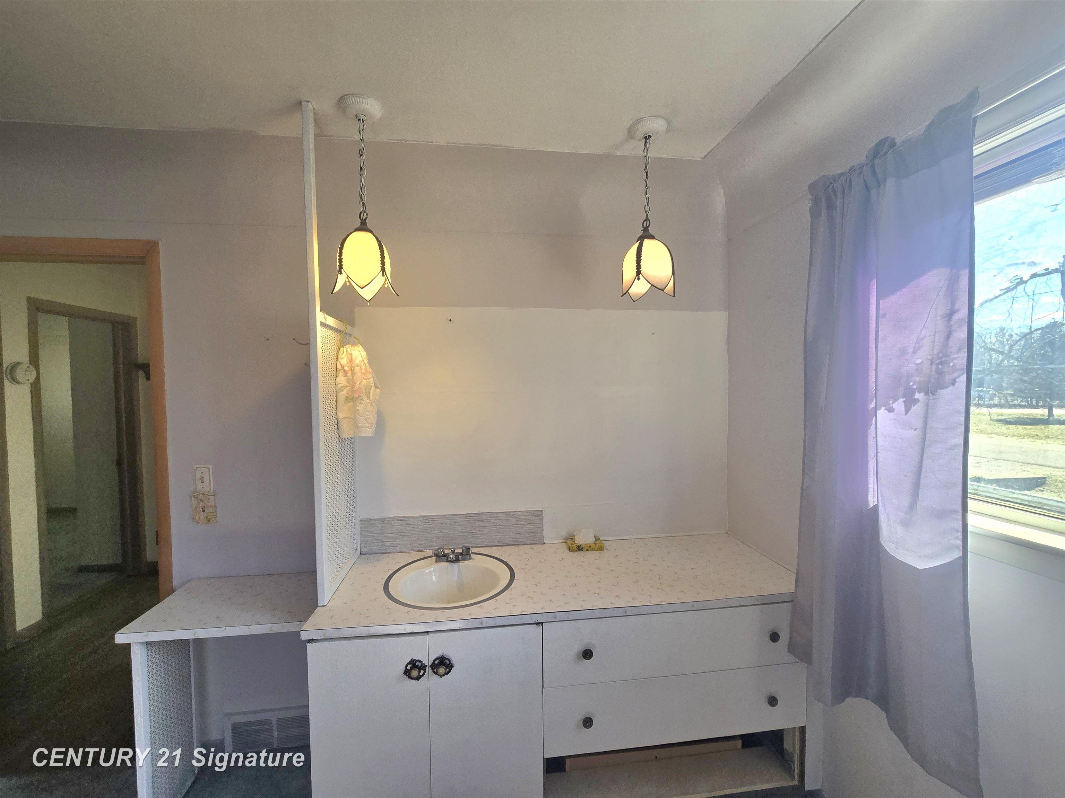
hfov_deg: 106.2
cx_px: 532
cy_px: 399
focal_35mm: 13
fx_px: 400
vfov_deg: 89.9
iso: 50
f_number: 2.2
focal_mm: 2.2
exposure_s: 1/204
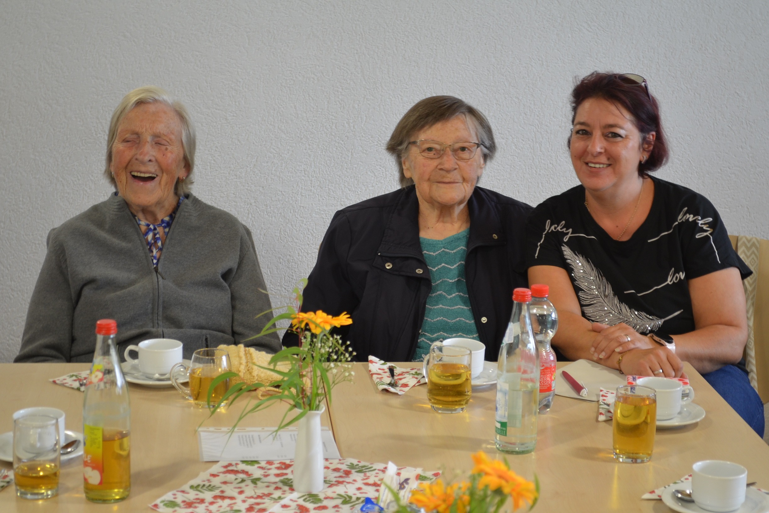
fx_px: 1762
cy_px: 256
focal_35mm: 82
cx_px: 384
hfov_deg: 24.6
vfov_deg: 16.6
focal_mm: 55
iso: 500
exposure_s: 1/15
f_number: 5.6
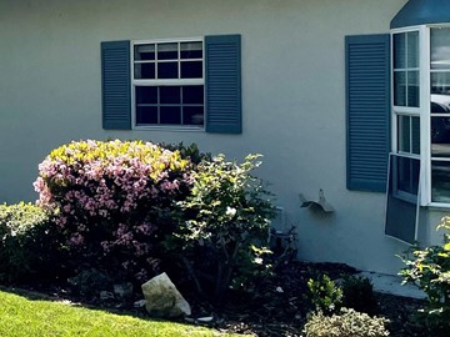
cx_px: 0
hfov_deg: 25.1
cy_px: 89
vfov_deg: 19.8
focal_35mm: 74
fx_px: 962
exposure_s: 1/3300
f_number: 1.6
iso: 32
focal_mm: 4.2
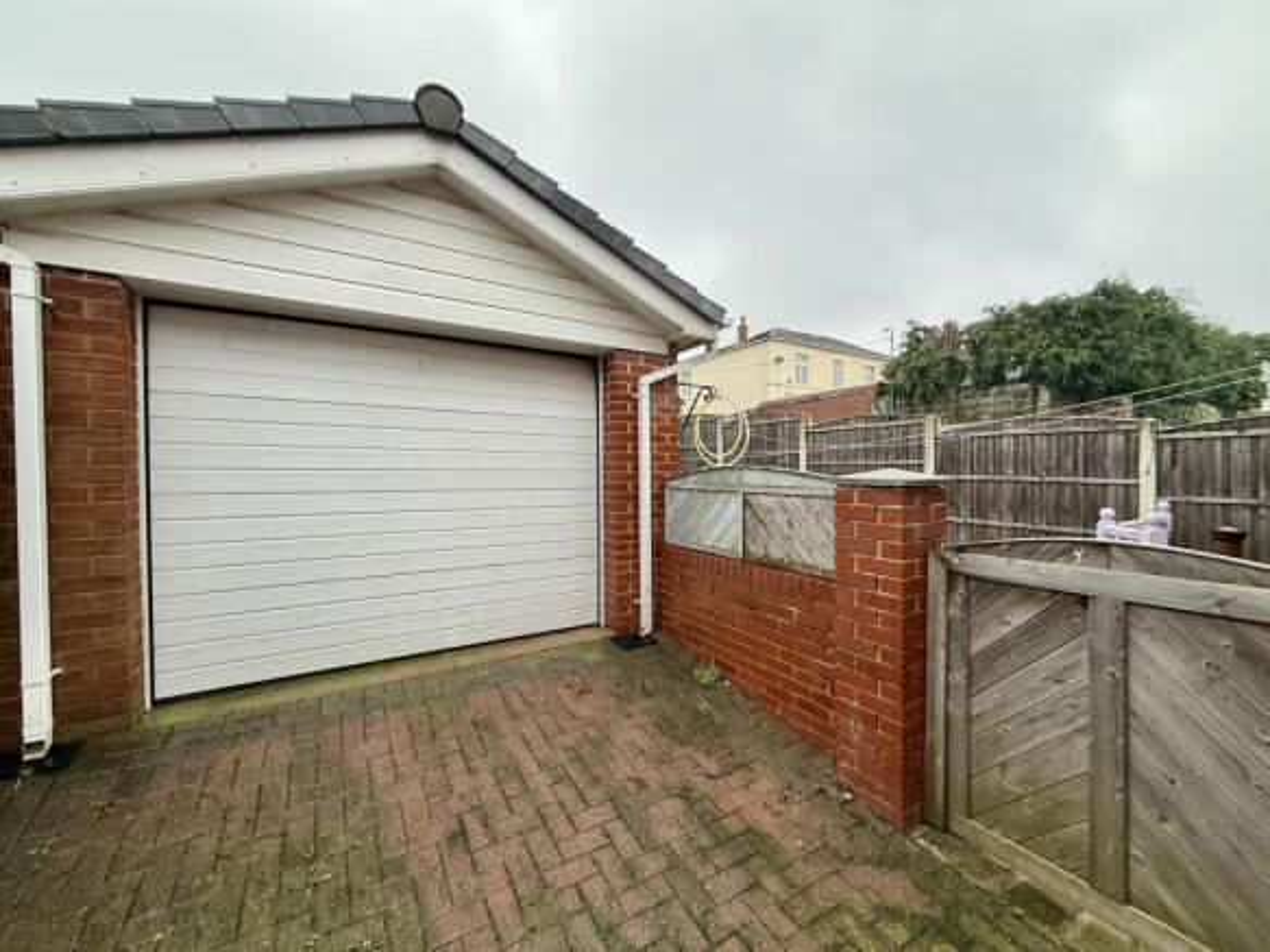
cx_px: 635
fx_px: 514
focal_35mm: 14
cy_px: 476
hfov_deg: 102.1
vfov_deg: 85.7
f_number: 2.2
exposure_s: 1/99
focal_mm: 2.22
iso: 100
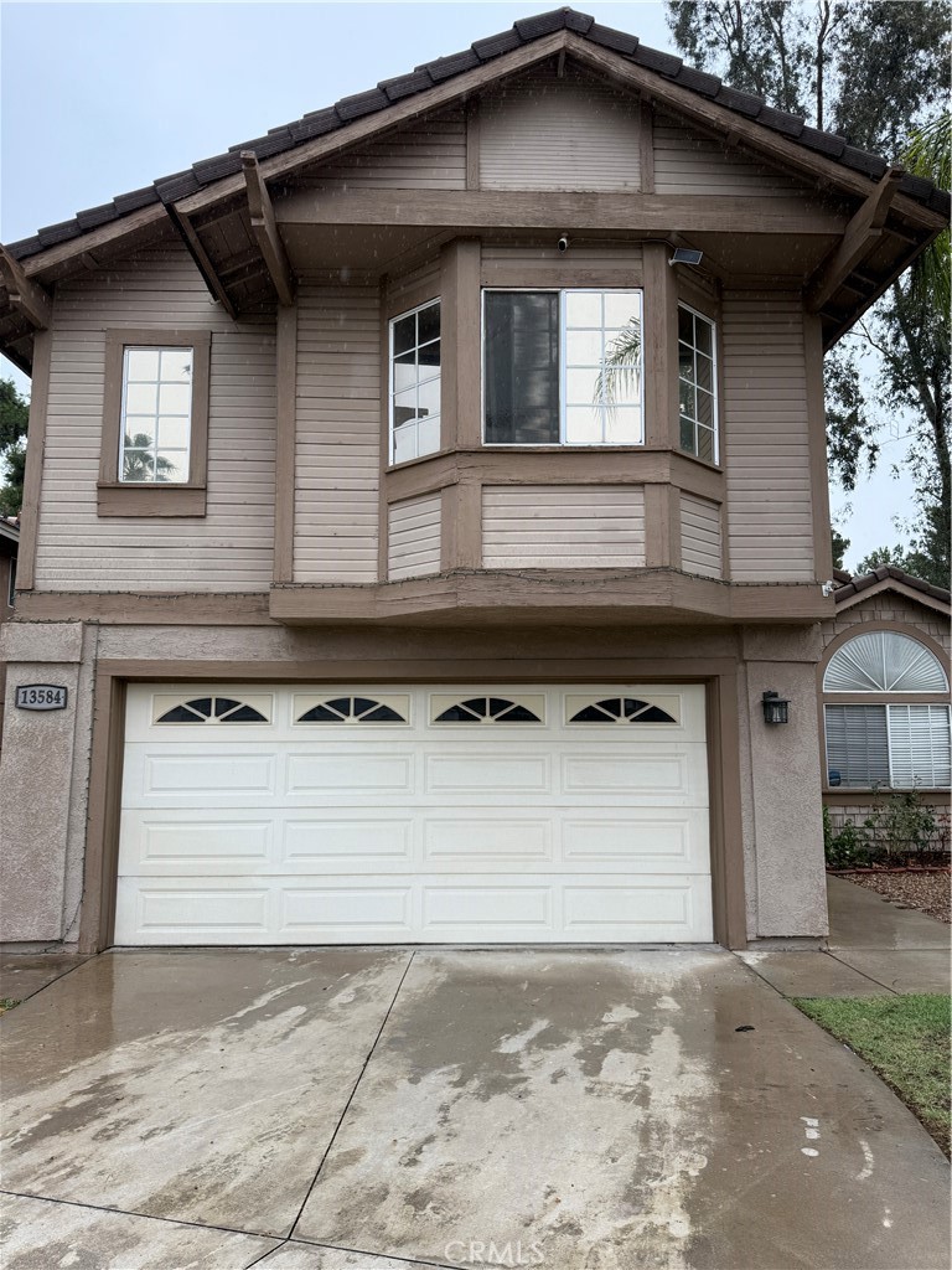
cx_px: 476
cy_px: 635
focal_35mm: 24
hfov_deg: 56.8
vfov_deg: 71.6
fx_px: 880
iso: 80
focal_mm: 6.76
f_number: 1.78
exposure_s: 1/598
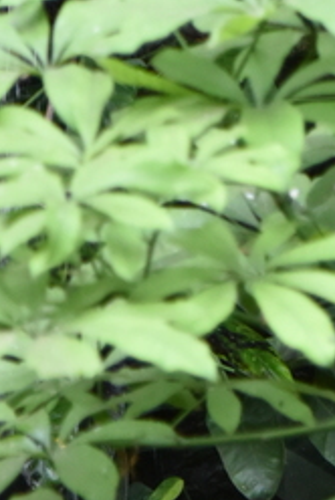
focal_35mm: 335
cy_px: -649
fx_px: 4663
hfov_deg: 4.1
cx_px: -238
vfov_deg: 5.9
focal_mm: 65
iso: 2000
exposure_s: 1/125
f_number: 4
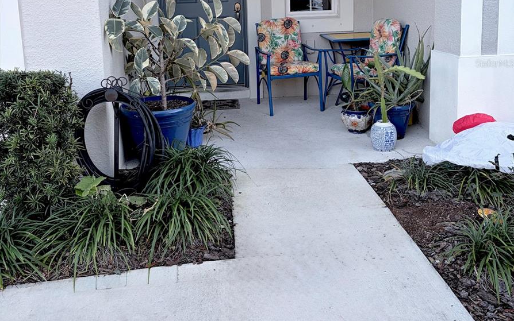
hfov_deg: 52.7
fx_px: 518
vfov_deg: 33.4
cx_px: 258
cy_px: 63
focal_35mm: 37
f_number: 1.6
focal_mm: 5.96
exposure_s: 1/186
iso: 40
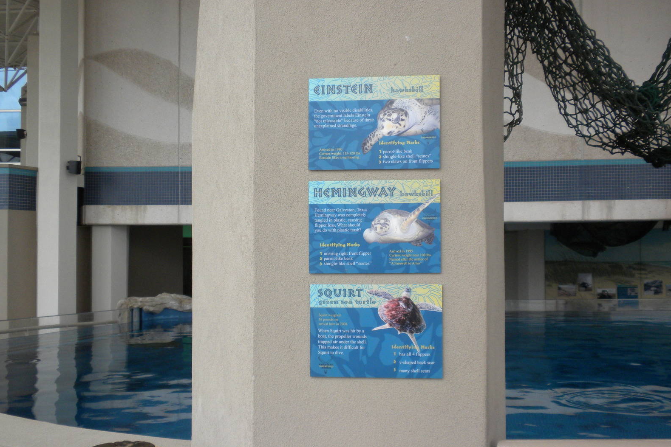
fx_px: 727
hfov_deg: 49.5
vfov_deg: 34.2
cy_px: 238
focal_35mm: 39
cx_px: 332
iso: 142
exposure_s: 1/467
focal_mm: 6.6
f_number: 3.5
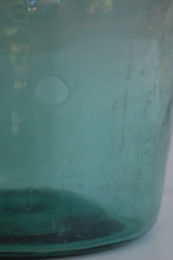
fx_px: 3256
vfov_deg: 4.6
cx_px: 86
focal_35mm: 450
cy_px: 130
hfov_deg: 3.0
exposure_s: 1/160
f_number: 5.6
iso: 800
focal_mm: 300
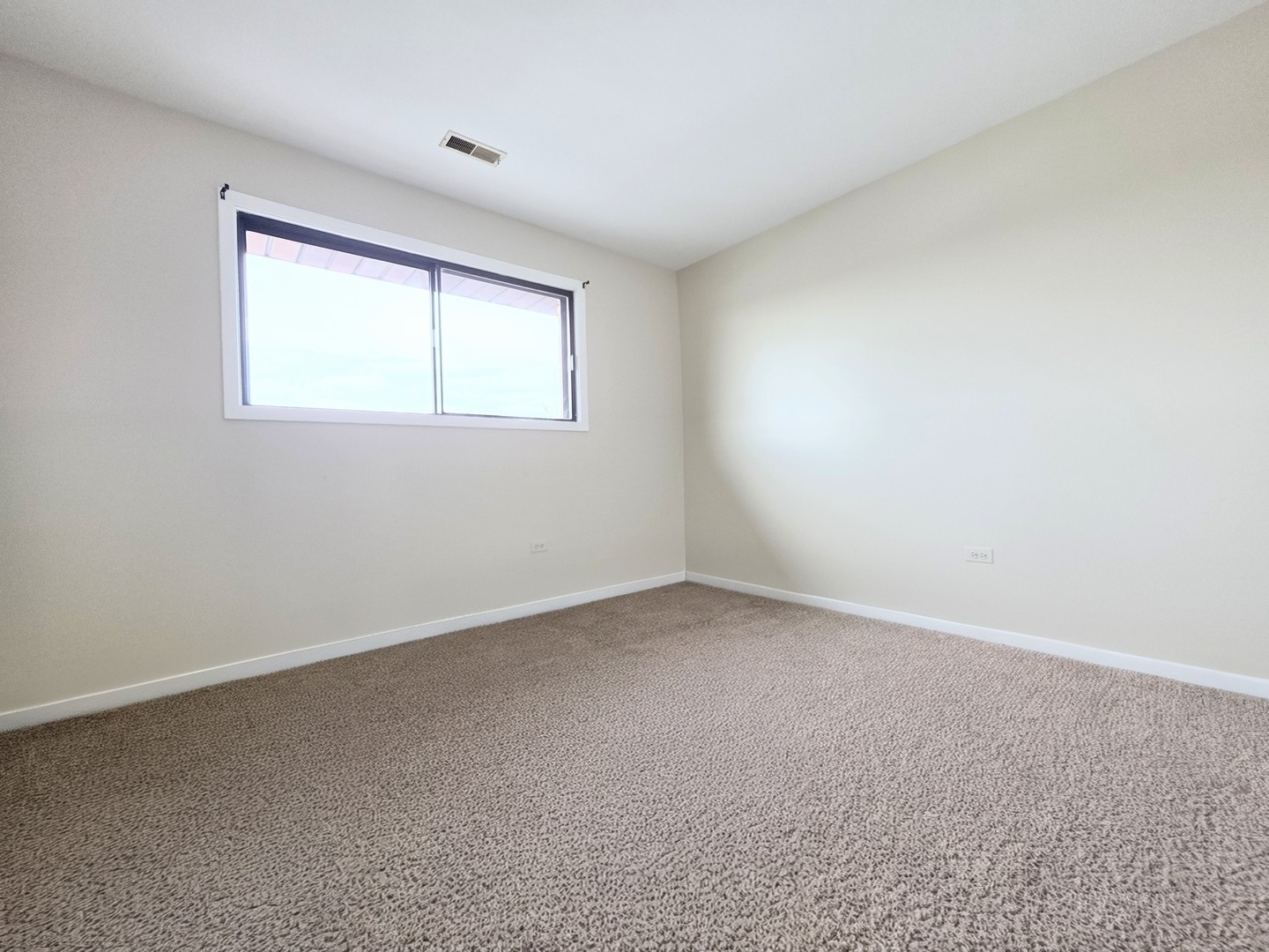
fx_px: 477
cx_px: 634
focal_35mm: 13
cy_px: 476
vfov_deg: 89.9
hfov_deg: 106.2
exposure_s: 1/120
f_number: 1.9
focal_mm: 2.2
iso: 64
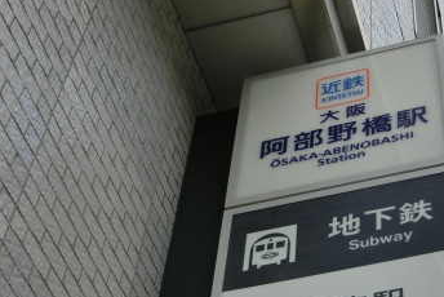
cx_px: 320
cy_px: 223
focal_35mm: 87
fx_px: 1074
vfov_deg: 15.7
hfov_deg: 23.2
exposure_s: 1/500
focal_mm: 8
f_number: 4.4
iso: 80
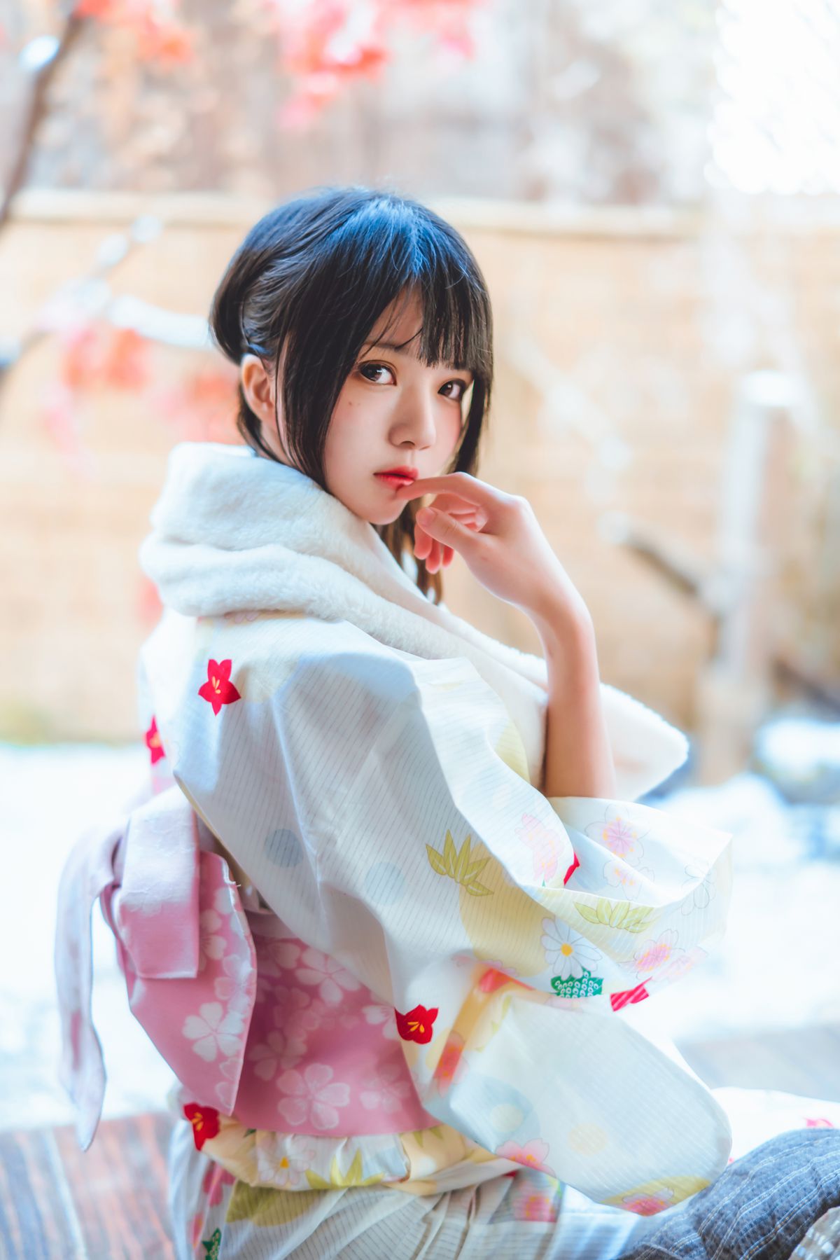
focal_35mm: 50
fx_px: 1749
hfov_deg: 27.0
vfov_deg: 39.6
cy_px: 630
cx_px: 420
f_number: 1.4
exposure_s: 1/160
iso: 200
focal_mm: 50
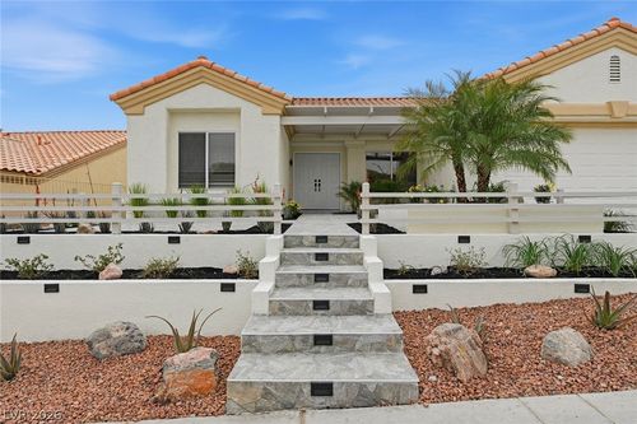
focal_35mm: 20
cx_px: 318
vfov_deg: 61.9
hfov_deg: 84.0
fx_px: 354
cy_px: 212
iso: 64
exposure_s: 1/640
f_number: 10
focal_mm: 20
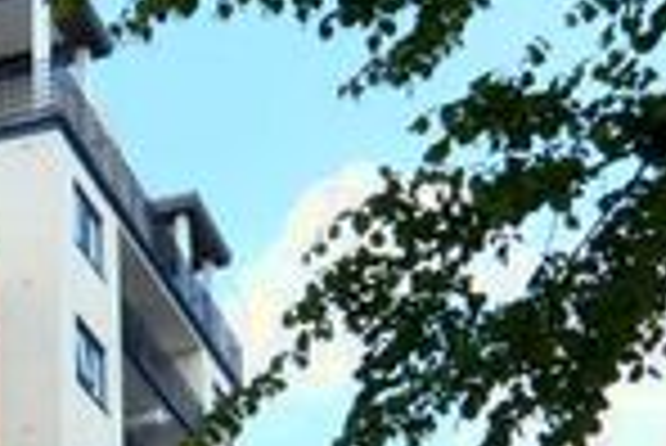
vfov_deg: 15.4
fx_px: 1574
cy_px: 574
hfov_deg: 23.1
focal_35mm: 85
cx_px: 27
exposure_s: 1/200
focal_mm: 12
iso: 100
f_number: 7.1
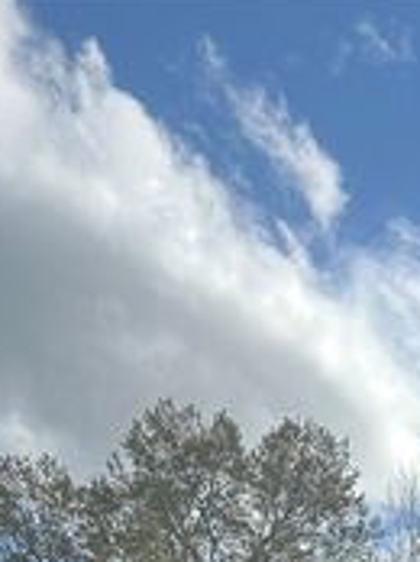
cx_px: 733
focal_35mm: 92
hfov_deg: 14.3
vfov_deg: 16.9
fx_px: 1492
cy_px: 1061
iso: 80
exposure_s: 1/2967
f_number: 1.78
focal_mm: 6.86
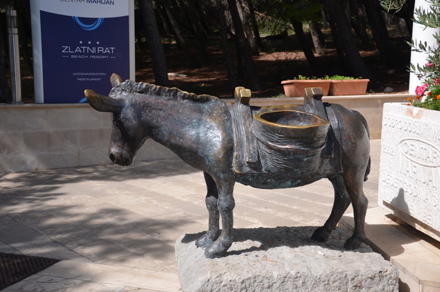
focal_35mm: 51
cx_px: 220
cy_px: 146
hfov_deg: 39.0
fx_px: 622
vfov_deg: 26.4
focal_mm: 34
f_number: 4.5
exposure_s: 1/200
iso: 100
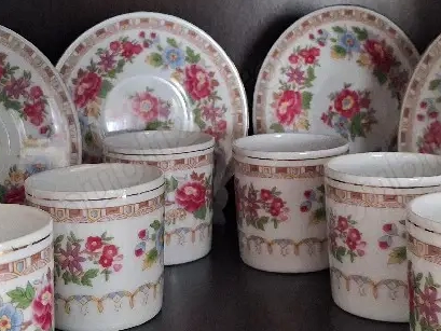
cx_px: 239
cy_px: 150
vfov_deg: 22.3
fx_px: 841
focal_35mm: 66
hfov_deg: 29.4
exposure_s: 1/25
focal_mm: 4
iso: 500
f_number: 1.8
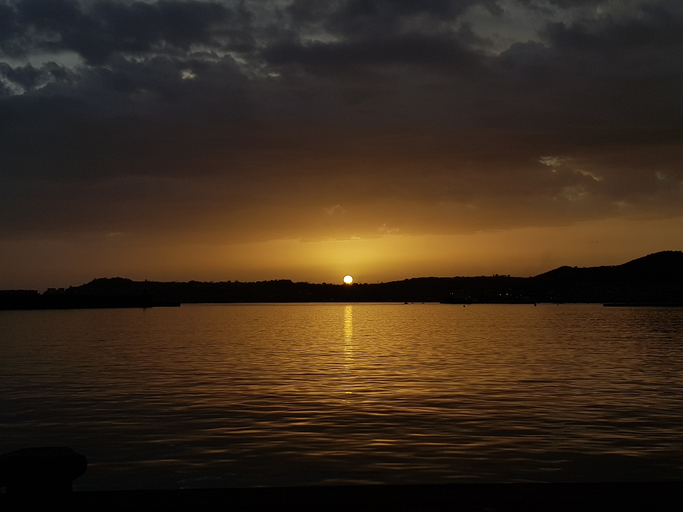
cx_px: 342
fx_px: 513
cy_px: 256
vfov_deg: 53.1
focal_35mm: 26
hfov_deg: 67.3
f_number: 1.7
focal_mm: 4.2
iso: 40
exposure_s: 1/2408
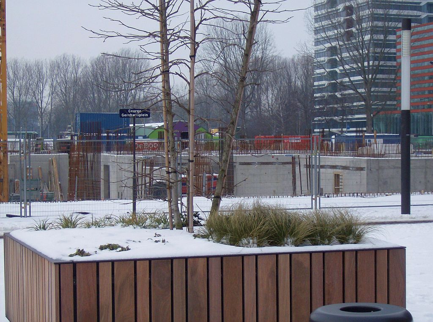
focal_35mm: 85
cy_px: 161
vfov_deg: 17.3
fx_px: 1061
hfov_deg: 23.1
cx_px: 216
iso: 100
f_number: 4.2
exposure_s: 1/467
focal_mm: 14.1
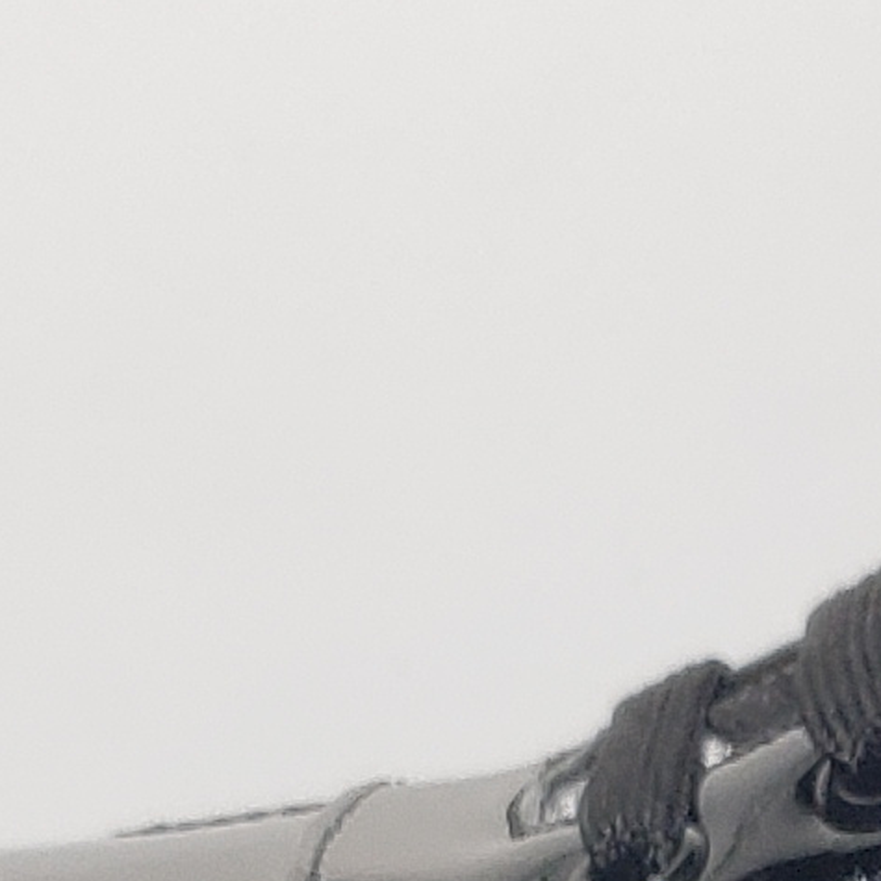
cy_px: 2519
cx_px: 1530
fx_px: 5615
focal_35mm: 195
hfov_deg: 8.6
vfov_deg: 7.9
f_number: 1.5
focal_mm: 4.3
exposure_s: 1/391
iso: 50
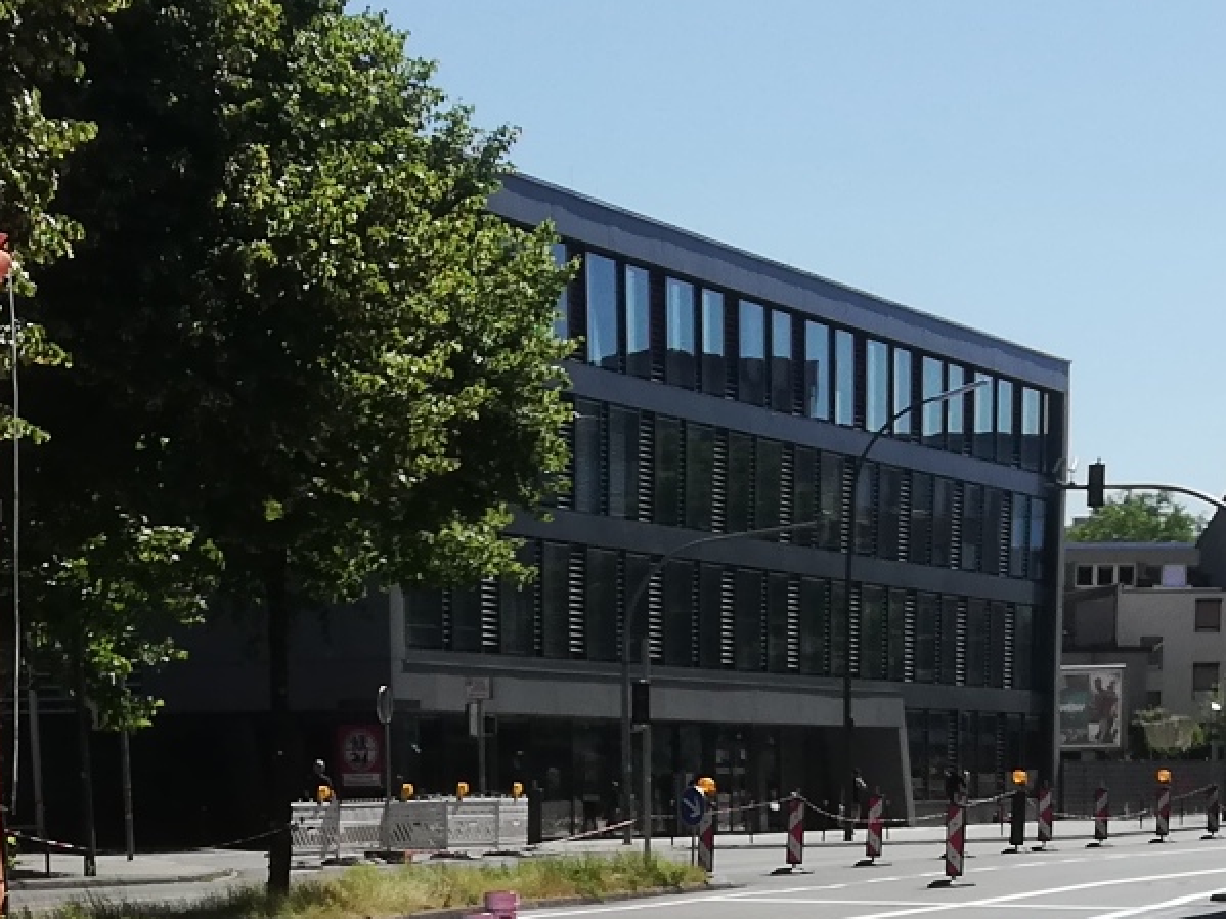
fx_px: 3541
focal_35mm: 100
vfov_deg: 13.5
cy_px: 1570
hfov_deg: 19.6
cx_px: 573
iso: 50
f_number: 2.2
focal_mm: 3.81
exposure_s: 1/1247
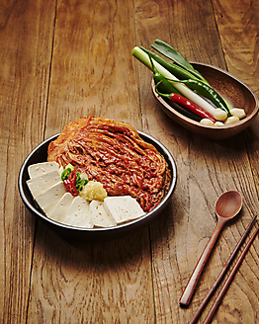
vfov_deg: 26.8
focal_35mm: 71
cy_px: 161
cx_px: 131
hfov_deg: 21.5
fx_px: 681
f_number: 8
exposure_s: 1/125
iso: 31
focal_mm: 62
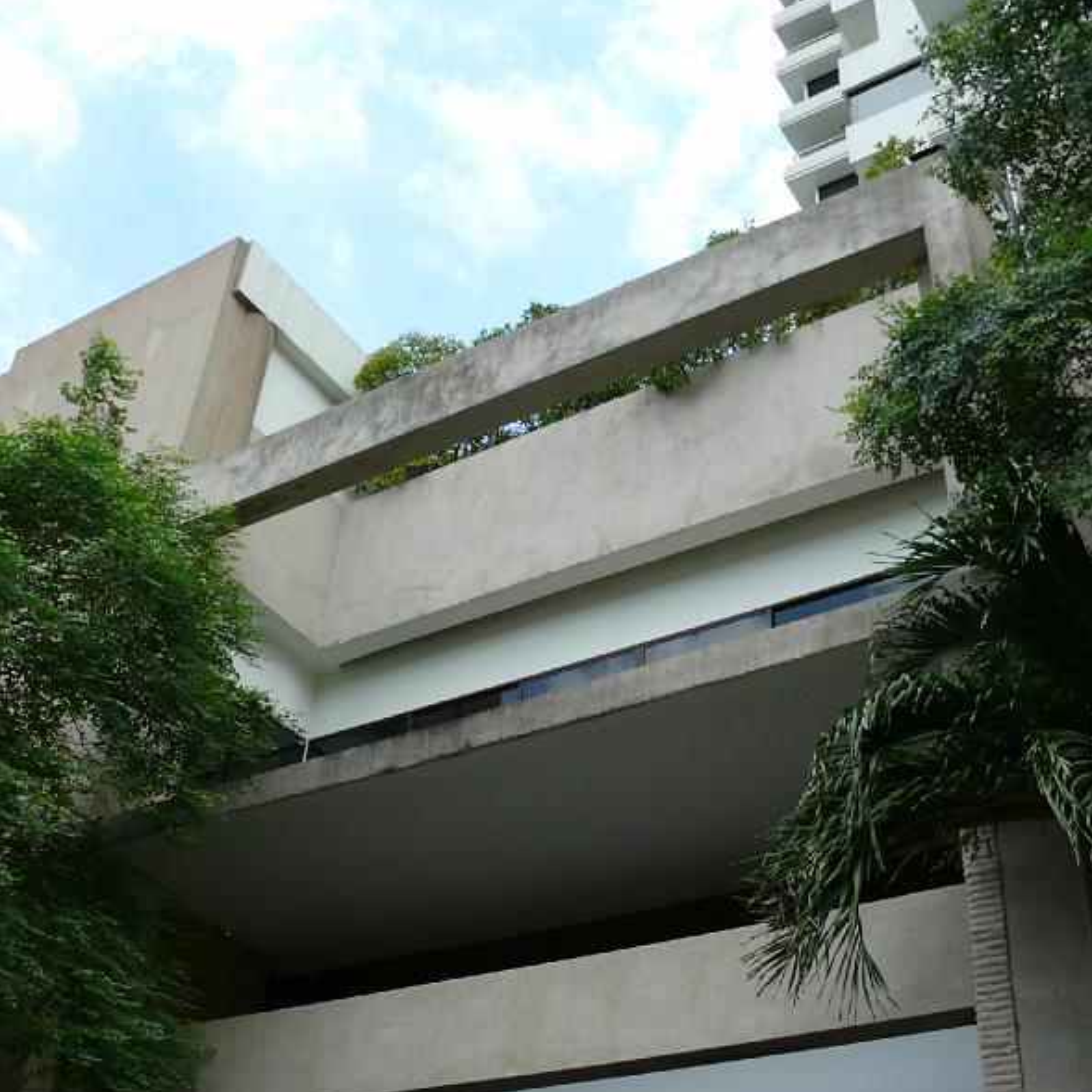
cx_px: 502
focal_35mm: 42
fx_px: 1499
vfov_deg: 40.0
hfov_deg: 40.0
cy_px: 547
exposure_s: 1/400
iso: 100
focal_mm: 7.4
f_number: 4
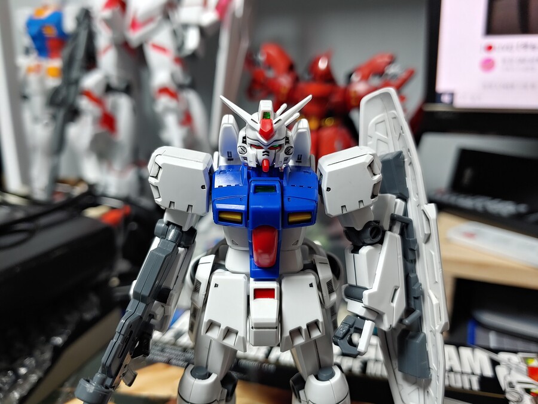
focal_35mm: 25
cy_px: 202
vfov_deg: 54.9
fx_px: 389
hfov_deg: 69.4
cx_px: 269
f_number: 1.5
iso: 150
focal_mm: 4.23
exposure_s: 1/60
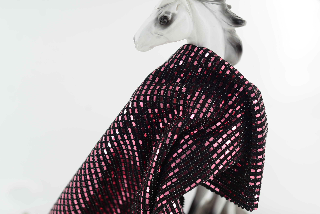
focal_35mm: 61
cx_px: 186
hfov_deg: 32.8
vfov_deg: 22.3
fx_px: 542
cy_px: 95
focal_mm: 50
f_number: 4
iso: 100
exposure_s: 1/100
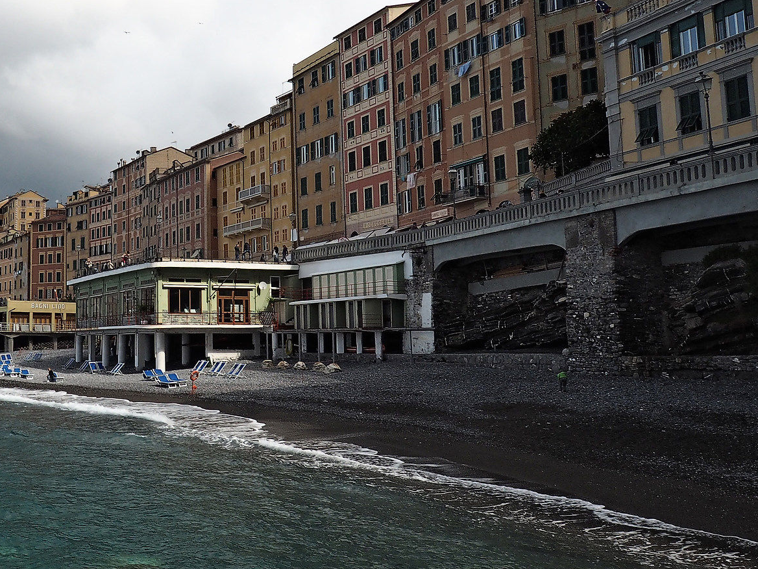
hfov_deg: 45.4
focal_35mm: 37
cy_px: 225
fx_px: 810
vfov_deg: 38.5
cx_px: 75
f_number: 7.1
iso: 200
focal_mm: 9
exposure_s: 1/200
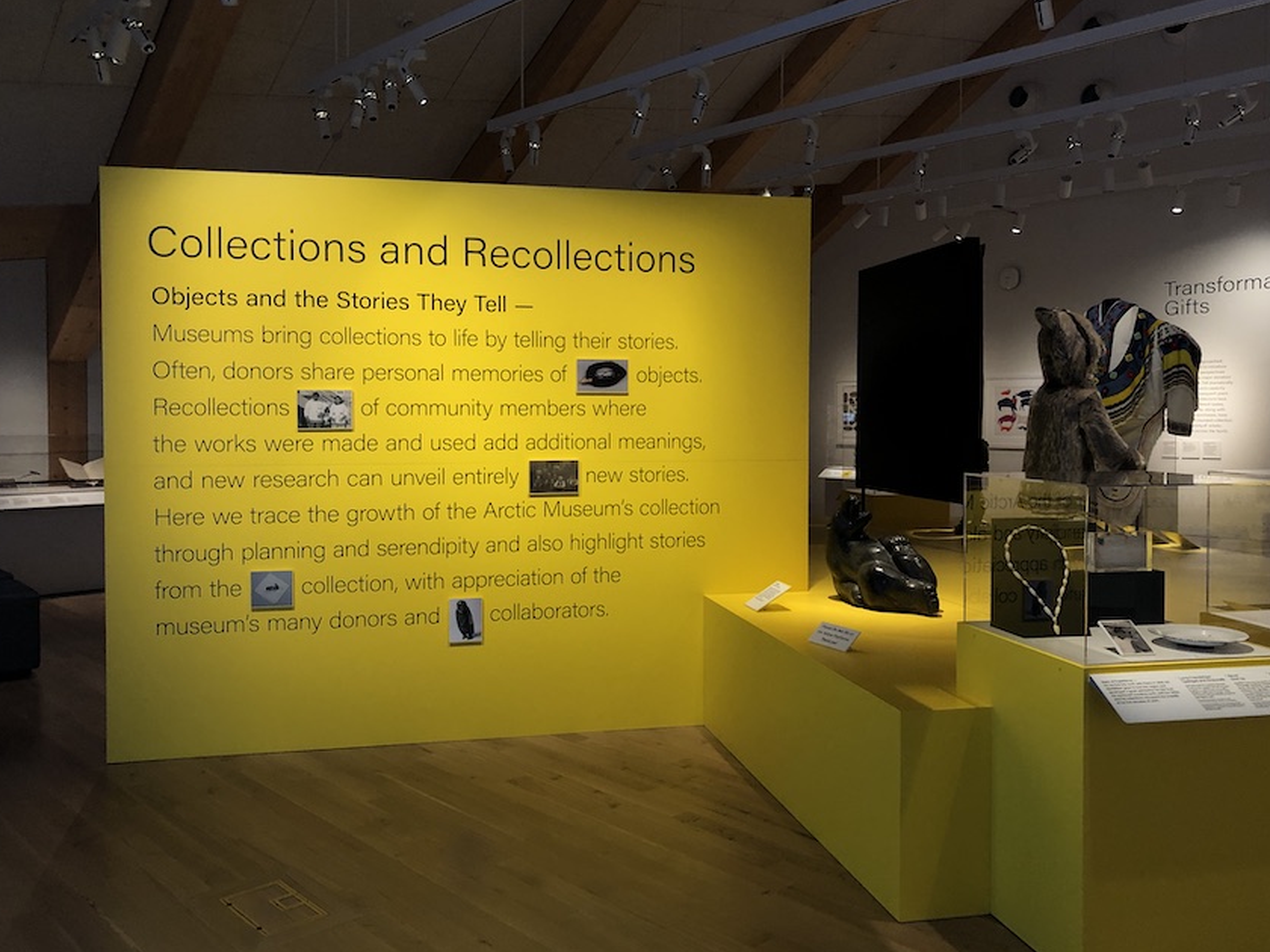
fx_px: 1101
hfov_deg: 60.0
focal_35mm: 30
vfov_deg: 46.8
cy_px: 453
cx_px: 633
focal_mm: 3.99
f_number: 1.8
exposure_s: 1/15
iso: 50
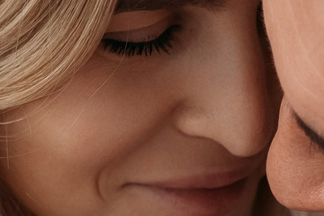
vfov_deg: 5.9
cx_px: 215
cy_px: 420
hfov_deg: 9.0
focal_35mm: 229
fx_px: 2062
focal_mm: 35
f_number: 3.2
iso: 640
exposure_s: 1/160
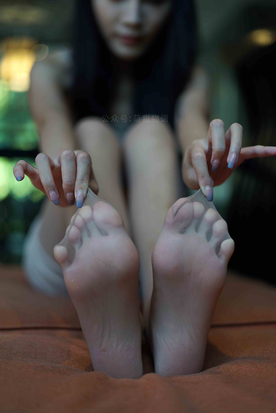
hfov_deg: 27.0
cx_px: 138
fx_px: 574
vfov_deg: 39.6
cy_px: 206
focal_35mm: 50
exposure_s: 1/320
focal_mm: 50
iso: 125
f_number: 1.8
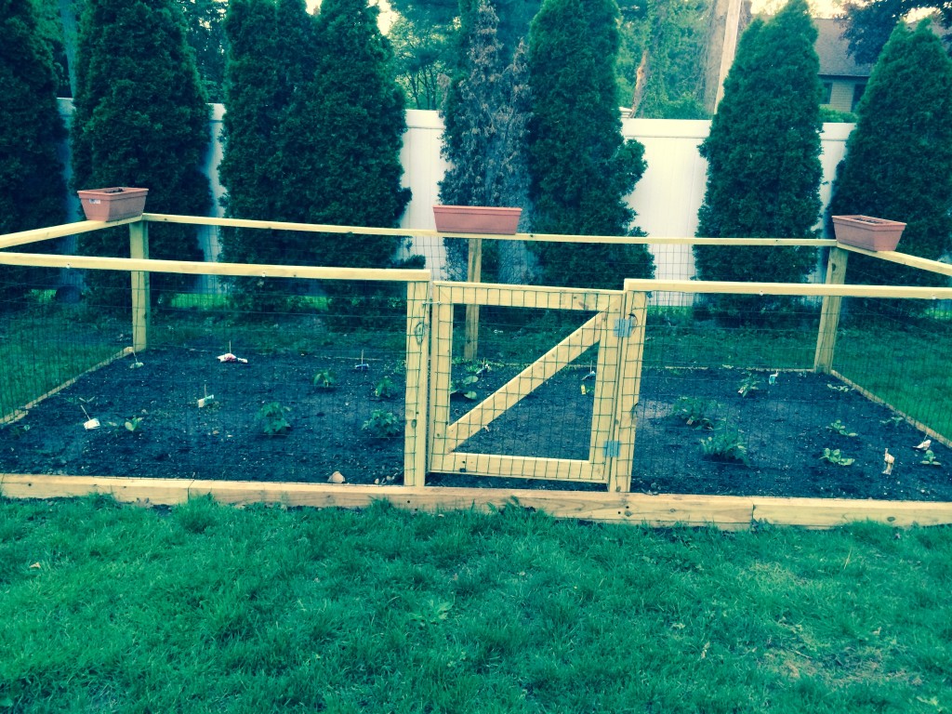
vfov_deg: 46.8
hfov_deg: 60.0
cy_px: 357
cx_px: 476
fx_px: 825
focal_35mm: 30
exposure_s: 1/30
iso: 160
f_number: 2.2
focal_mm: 4.12
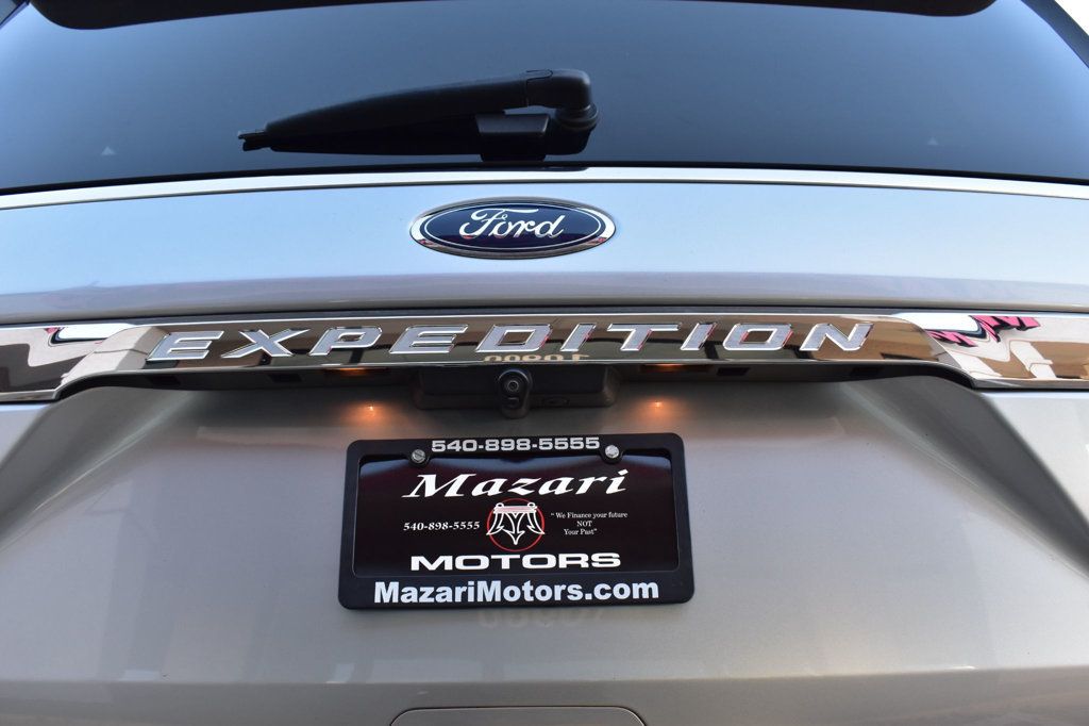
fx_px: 1089
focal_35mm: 36
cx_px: 544
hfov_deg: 53.1
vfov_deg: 36.8
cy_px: 363
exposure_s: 1/60
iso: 400
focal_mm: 24
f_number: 8
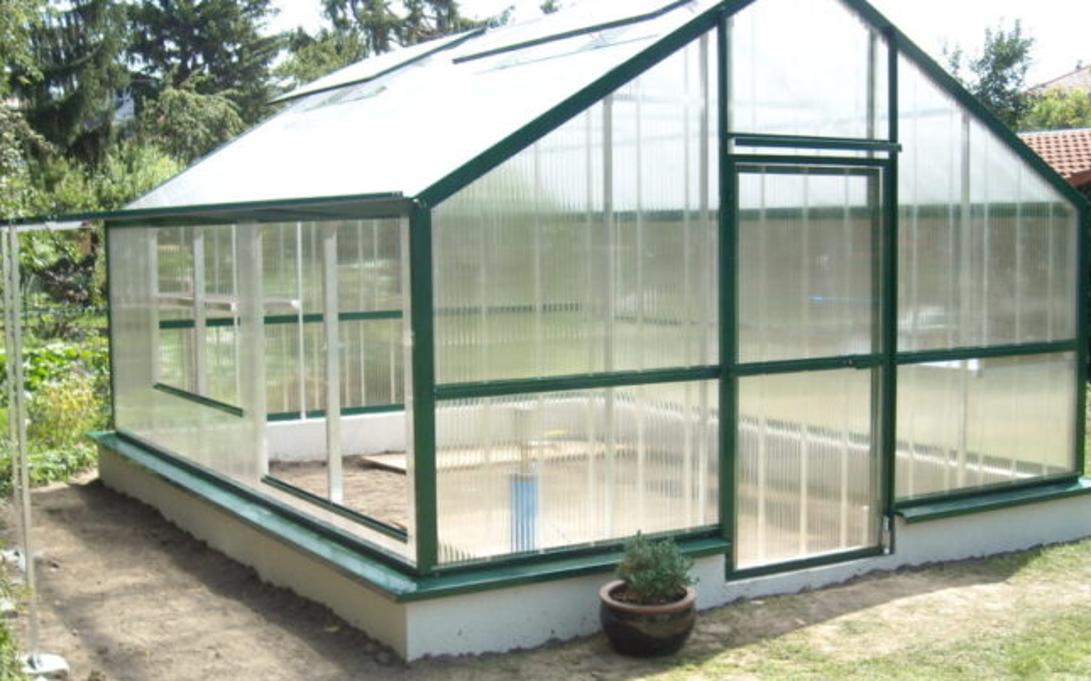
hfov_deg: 43.4
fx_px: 1368
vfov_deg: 28.0
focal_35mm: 46
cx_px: 497
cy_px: 372
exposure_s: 1/296
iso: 64
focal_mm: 5.7
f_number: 2.8
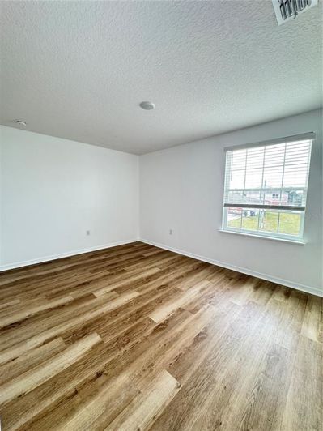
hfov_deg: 85.7
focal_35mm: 14
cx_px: 162
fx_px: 174
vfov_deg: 102.1
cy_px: 216
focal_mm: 2.22
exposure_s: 1/99
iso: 160
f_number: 2.2
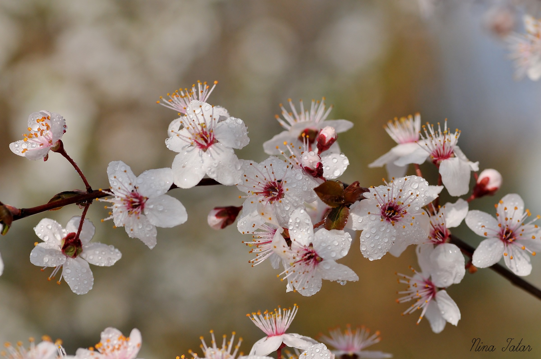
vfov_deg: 10.1
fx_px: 2026
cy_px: 180
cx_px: 270
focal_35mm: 135
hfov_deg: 15.2
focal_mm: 90
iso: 400
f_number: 7.1
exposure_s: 1/3200
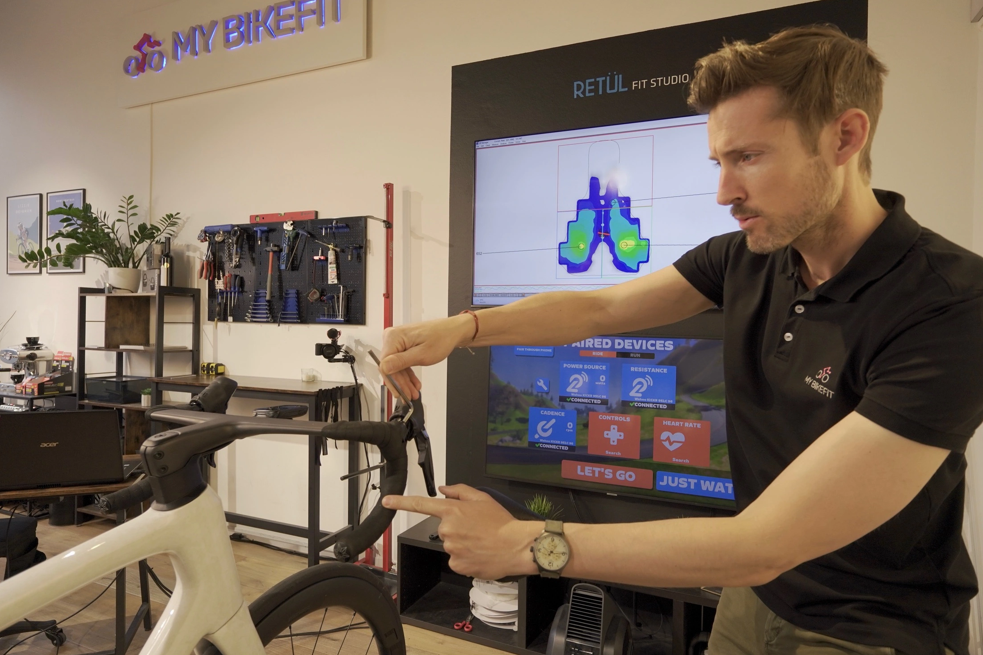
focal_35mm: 23
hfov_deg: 76.6
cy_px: 326
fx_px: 622
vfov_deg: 55.6
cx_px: 485
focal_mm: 14.5
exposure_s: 1/50
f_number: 4
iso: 400
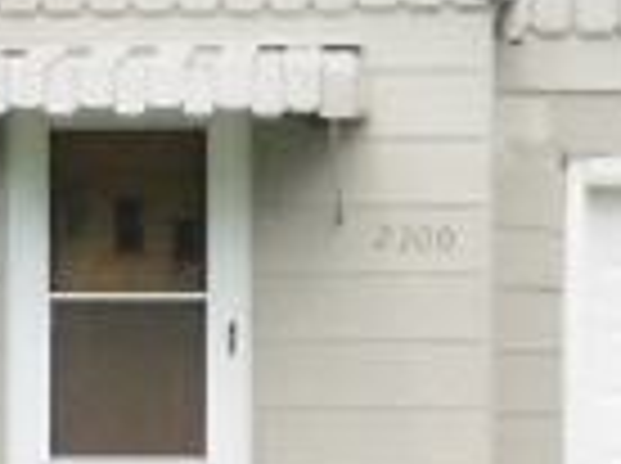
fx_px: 4782
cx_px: -288
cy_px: 496
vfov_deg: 5.5
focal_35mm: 267
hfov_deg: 7.3
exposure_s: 1/320
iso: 80
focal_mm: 8.3
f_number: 3.4
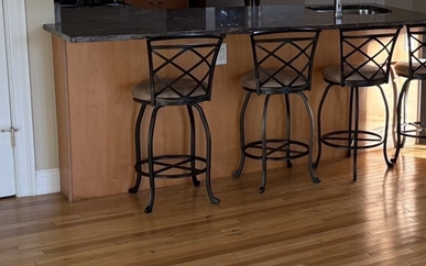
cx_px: 450
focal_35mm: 73
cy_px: 89
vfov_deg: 17.8
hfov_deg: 26.3
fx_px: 848
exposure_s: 1/232
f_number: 1.6
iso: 100
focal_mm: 5.96
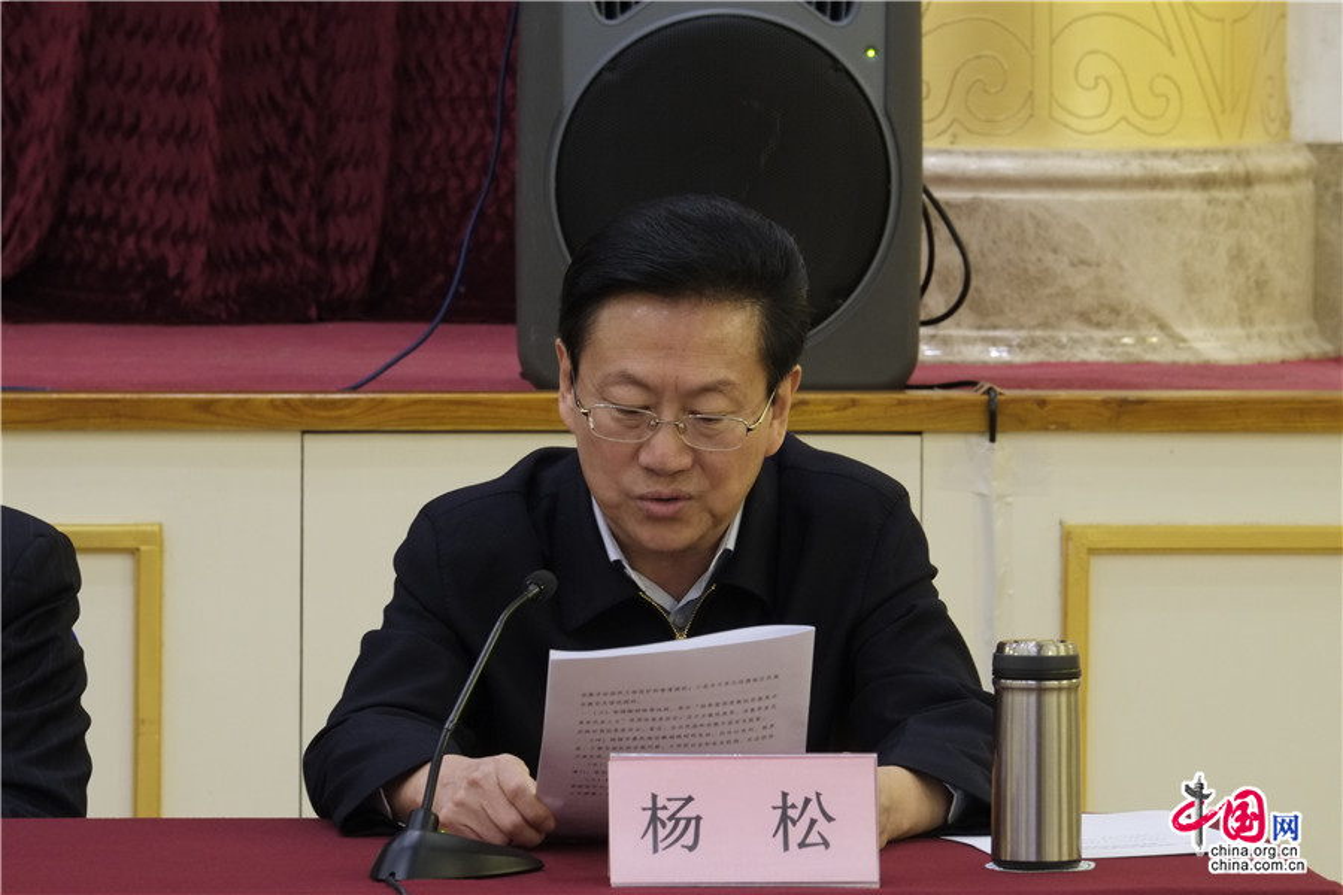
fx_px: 10146
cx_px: 672
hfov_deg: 7.6
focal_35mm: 272
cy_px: 448
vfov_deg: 5.1
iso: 1600
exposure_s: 1/6.5
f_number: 13
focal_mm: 181.1
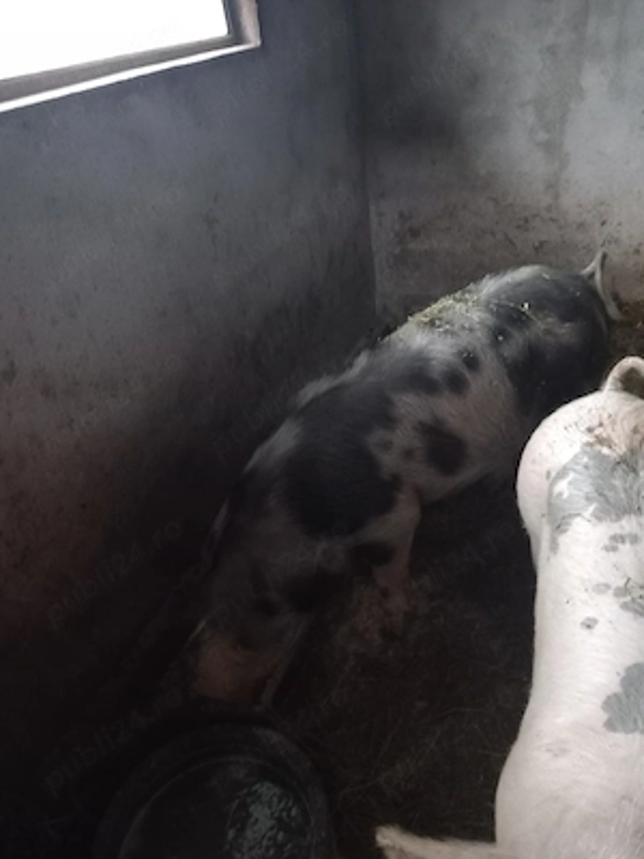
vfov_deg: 65.3
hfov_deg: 51.4
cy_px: 430
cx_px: 322
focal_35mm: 27
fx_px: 670
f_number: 1.8
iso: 800
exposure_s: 1/14.3
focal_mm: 4
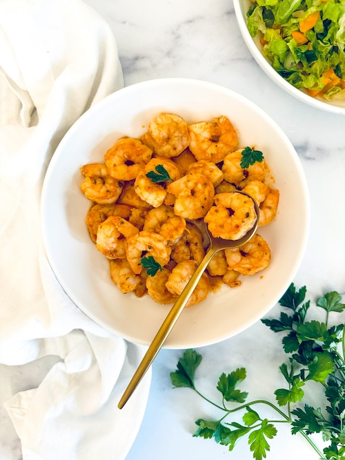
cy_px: 230
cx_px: 172
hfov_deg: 56.8
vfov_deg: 71.6
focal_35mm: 24
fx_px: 319
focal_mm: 6.76
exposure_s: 1/60
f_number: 1.8
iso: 400
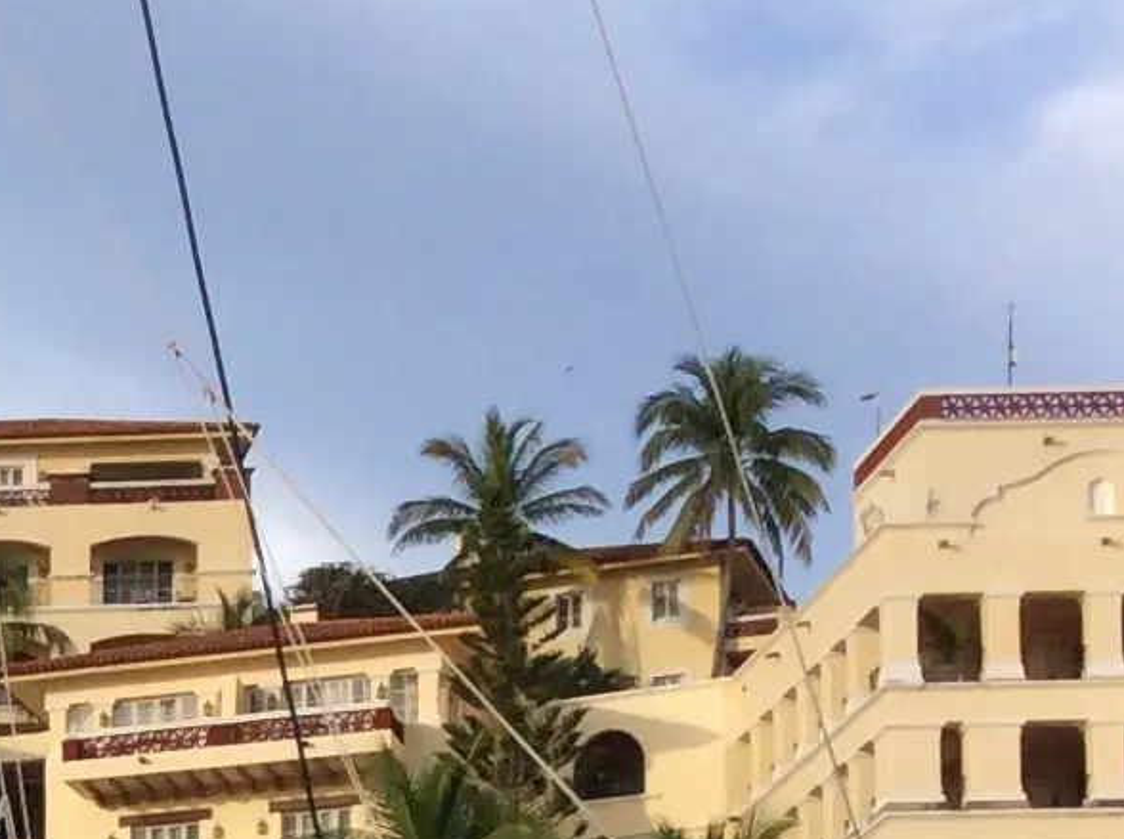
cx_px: -757
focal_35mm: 141
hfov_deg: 13.0
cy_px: 1447
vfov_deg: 10.0
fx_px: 4571
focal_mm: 3.3
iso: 32
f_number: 2.4
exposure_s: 1/715
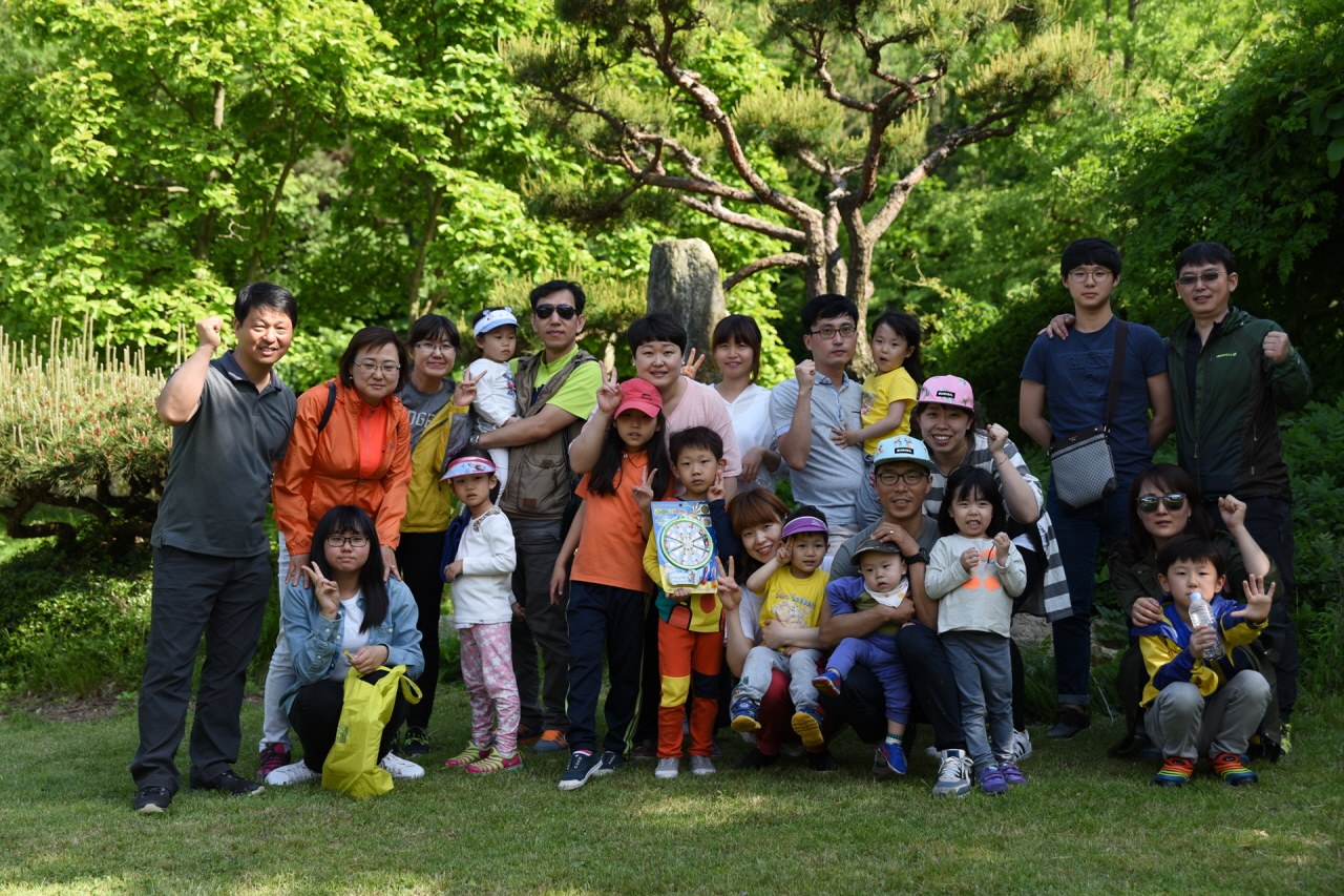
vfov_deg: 28.1
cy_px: 448
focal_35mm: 48
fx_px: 1792
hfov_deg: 41.1
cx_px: 672
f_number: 3.5
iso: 100
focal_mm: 48
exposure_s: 1/400
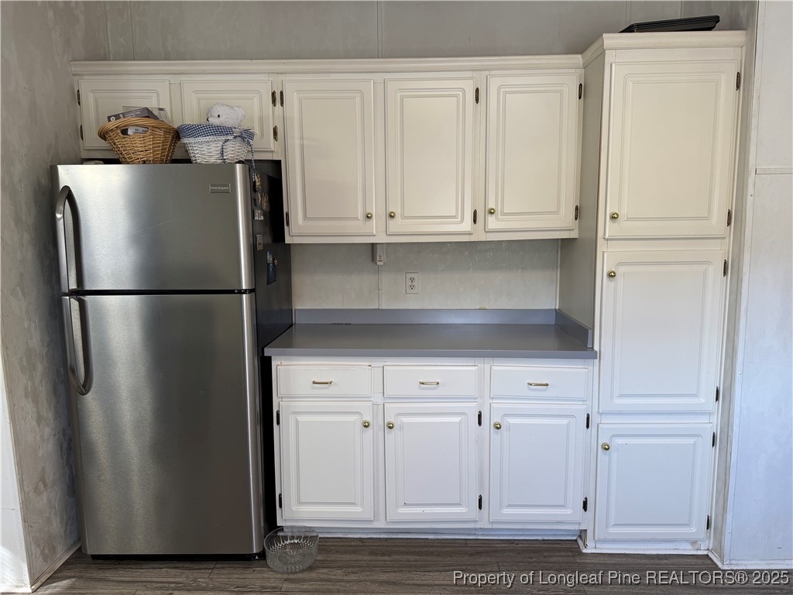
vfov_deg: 56.8
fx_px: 550
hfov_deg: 71.6
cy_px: 298
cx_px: 396
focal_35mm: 24
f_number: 1.78
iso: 125
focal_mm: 6.76
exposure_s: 1/120
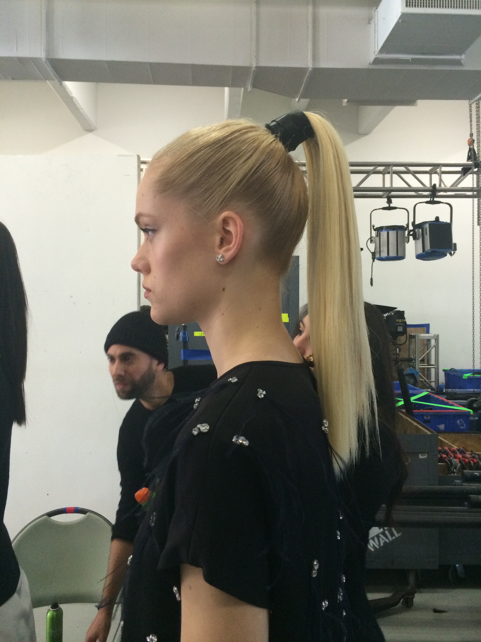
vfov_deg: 60.0
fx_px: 556
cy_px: 321
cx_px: 240
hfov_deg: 46.8
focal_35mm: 30
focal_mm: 4.12
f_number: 2.2
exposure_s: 1/30
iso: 200
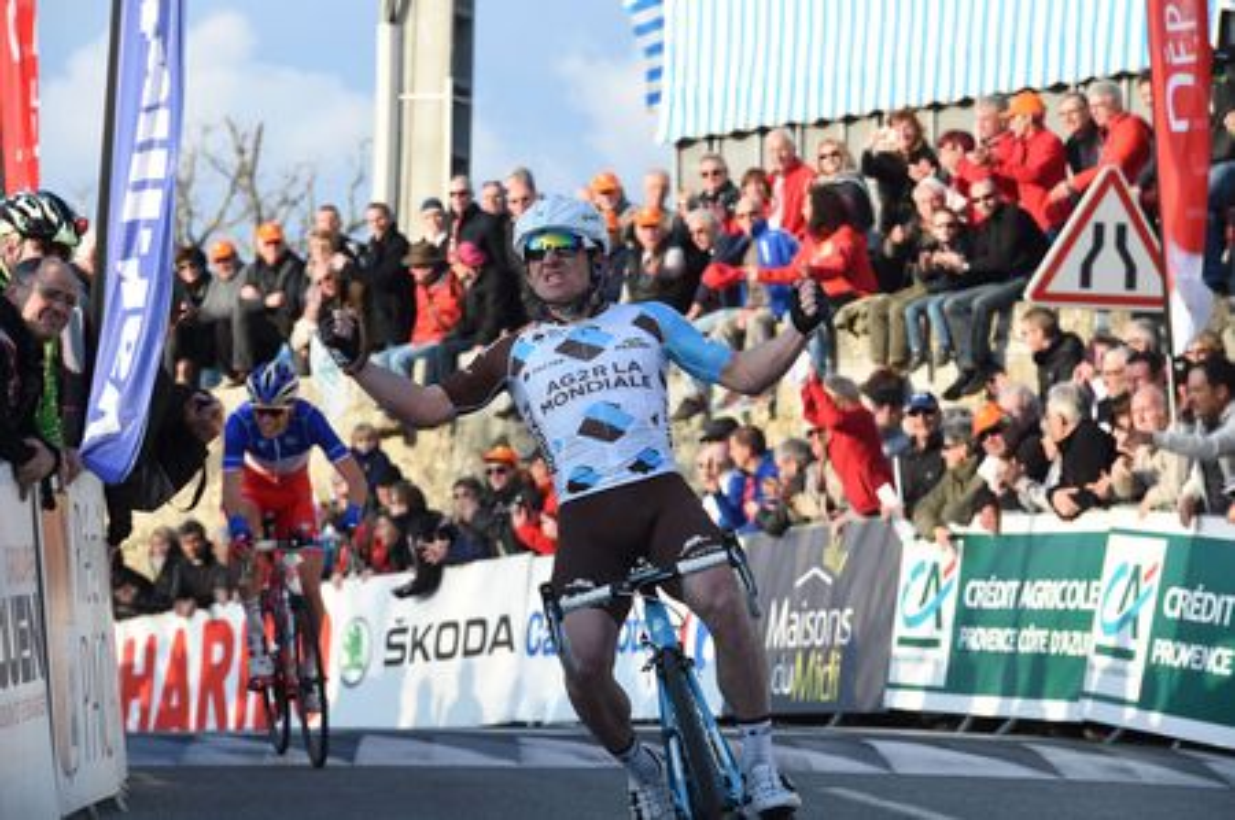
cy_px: 410
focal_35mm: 180
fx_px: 6168
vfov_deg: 7.6
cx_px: 618
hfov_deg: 11.4
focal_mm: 180
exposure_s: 1/1000
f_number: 11
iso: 2000
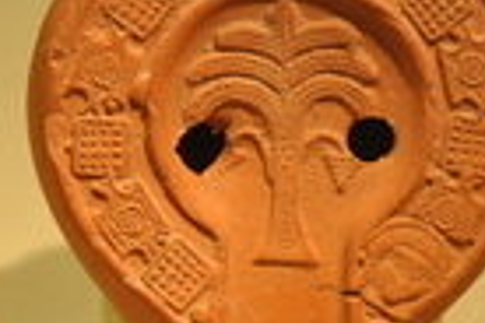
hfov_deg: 5.4
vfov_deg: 3.6
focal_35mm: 382
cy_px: 169
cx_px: 239
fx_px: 5146
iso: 640
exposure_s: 1/100
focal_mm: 80
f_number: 5
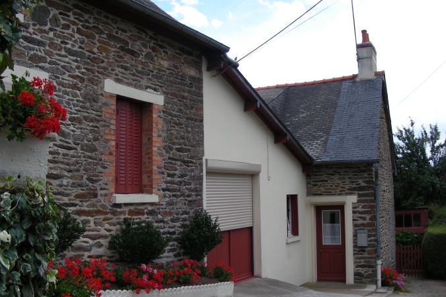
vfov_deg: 33.4
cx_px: 224
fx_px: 495
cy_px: 132
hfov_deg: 48.5
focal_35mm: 40
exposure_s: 1/437
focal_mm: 6.3
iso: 50
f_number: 4
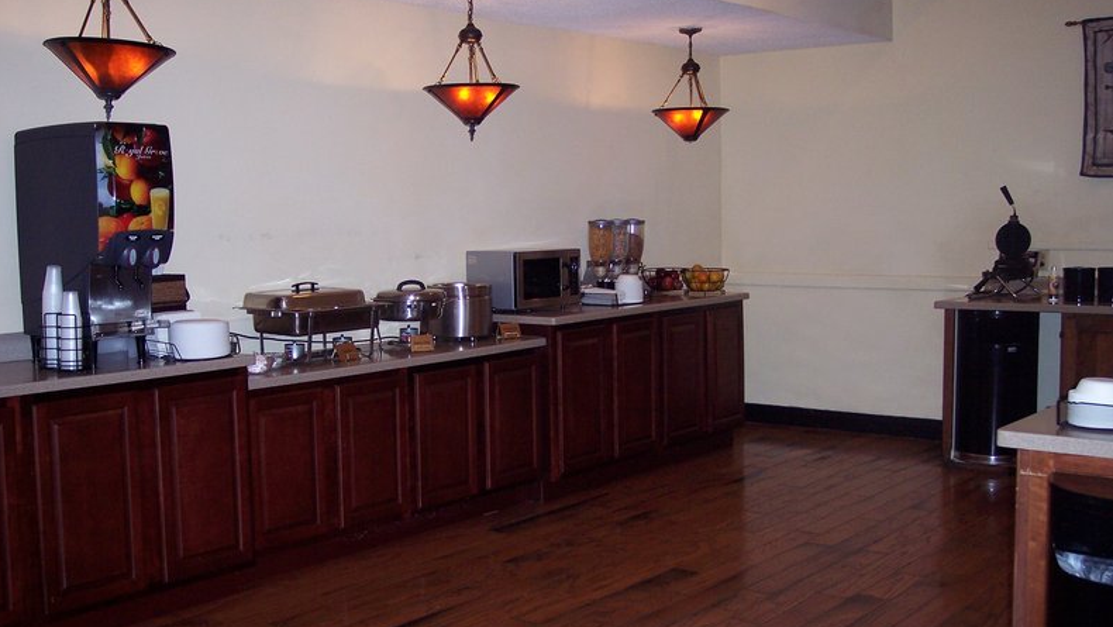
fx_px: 1269
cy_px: 335
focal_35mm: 43
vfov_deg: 27.7
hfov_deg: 47.3
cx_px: 559
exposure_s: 1/60
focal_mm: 8
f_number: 2.8
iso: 140
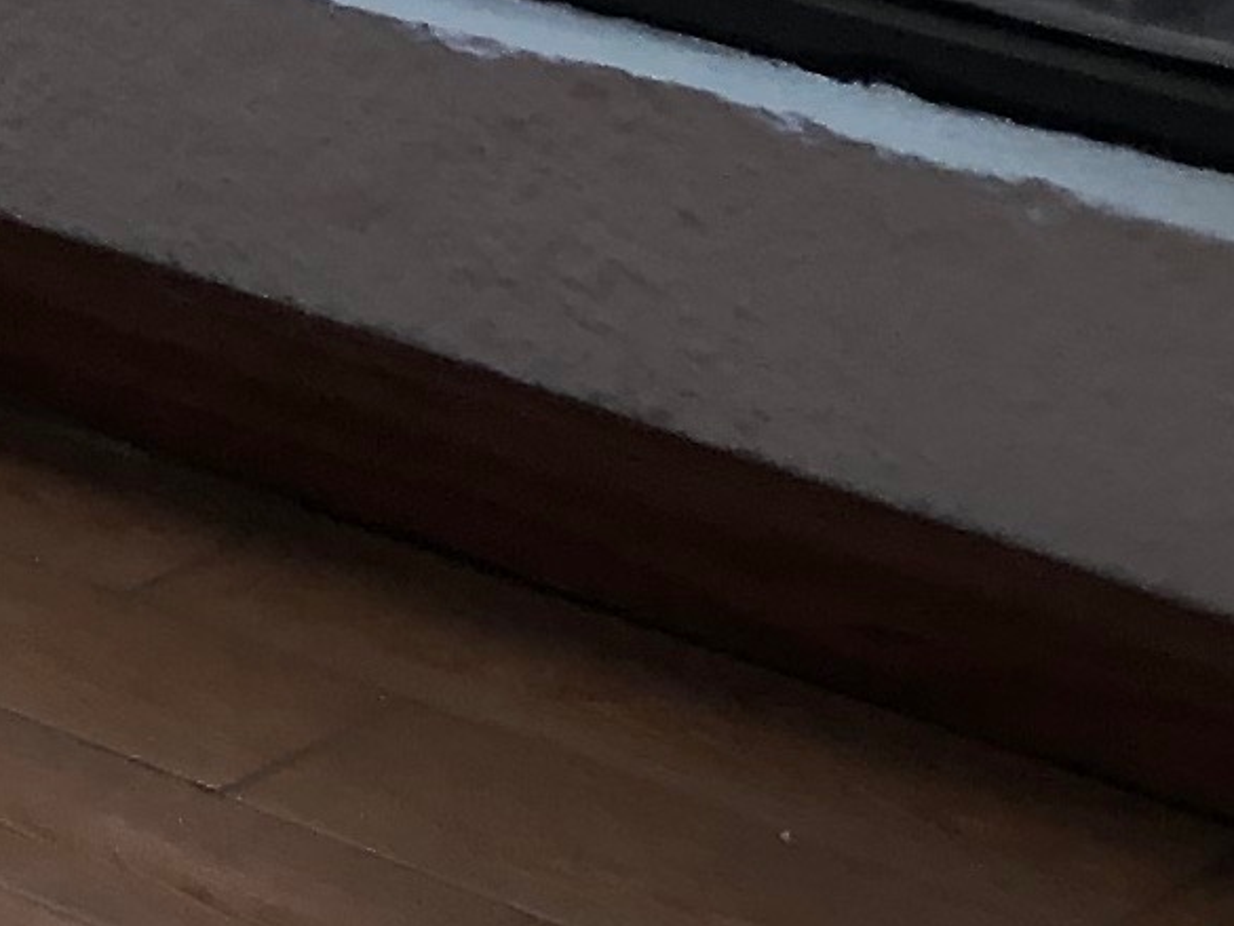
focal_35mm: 193
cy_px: -1687
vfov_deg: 7.0
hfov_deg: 8.6
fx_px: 6882
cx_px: -2407
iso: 64
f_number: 1.8
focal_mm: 3.99
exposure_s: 1/120
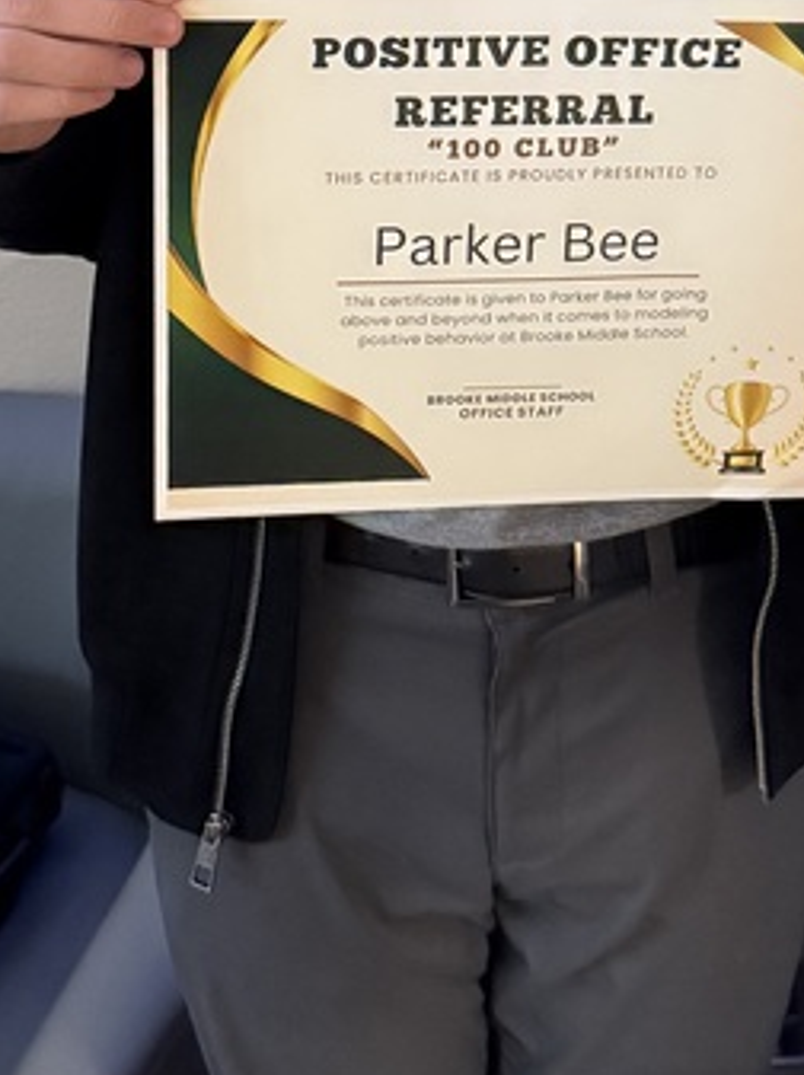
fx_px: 2265
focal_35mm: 73
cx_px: 428
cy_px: 70
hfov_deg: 20.1
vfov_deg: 25.7
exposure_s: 1/40
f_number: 1.78
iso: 800
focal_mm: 6.76
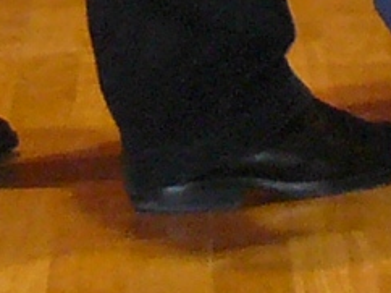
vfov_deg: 4.8
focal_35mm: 282
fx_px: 3182
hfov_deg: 6.7
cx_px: 931
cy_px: -820
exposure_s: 1/30
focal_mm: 6
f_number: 2.8
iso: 200
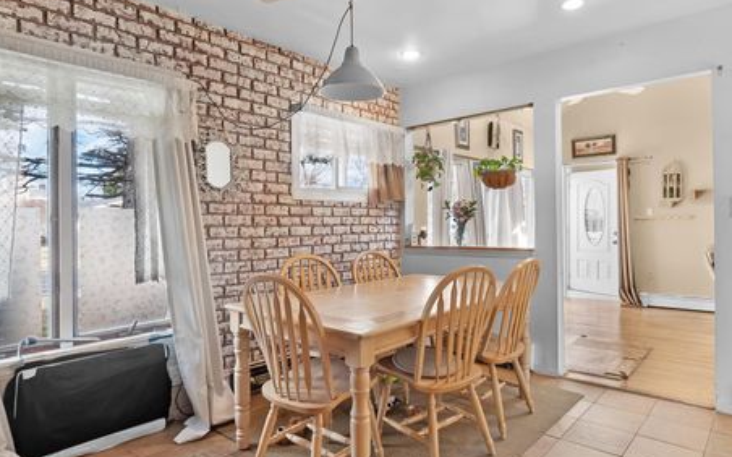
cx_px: 390
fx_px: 439
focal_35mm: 22
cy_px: 221
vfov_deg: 55.0
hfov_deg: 79.6
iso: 250
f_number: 9
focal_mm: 10
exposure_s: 1.3
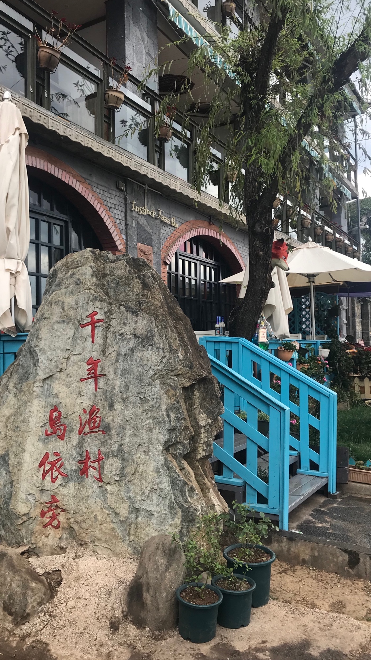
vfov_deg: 62.6
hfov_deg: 37.8
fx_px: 542
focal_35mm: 31
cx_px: 174
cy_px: 329
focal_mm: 3.99
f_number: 1.8
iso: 20
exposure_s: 1/420
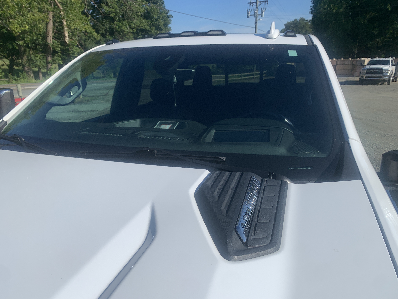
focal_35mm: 26
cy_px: 150
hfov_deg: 67.3
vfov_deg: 53.1
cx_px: 199
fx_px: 299
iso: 25
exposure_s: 1/3788
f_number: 1.8
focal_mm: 4.25
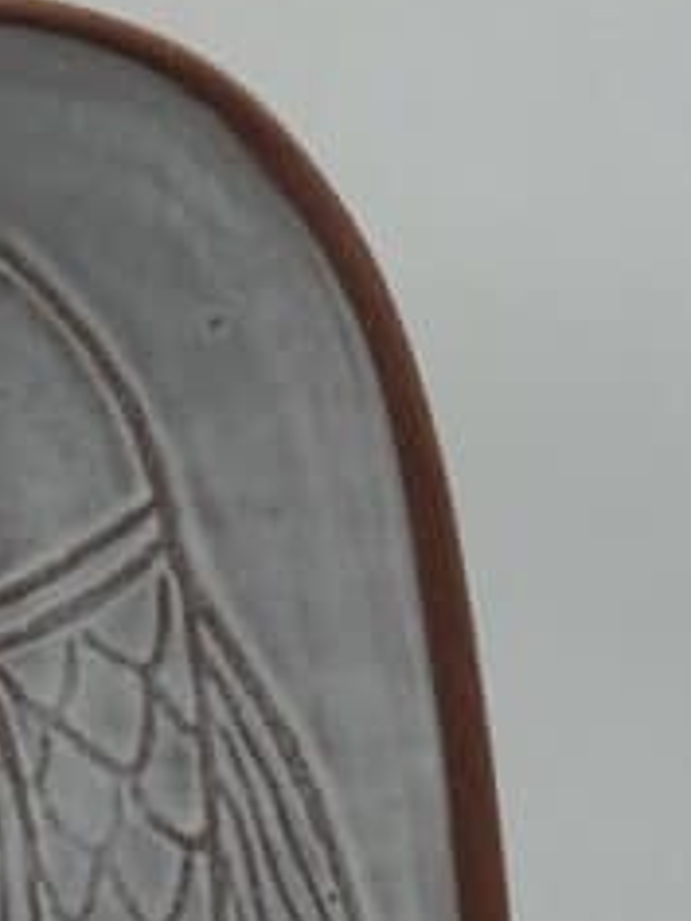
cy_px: 1194
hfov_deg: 9.0
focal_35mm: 163
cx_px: -51
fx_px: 4338
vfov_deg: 11.8
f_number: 1.78
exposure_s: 1/499
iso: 64
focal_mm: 6.86
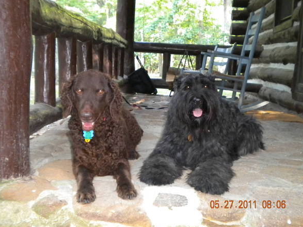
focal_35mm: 53
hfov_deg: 36.2
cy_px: 113
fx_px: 464
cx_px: 151
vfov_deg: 27.5
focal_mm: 9.3
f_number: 3.9
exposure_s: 1/30
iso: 400
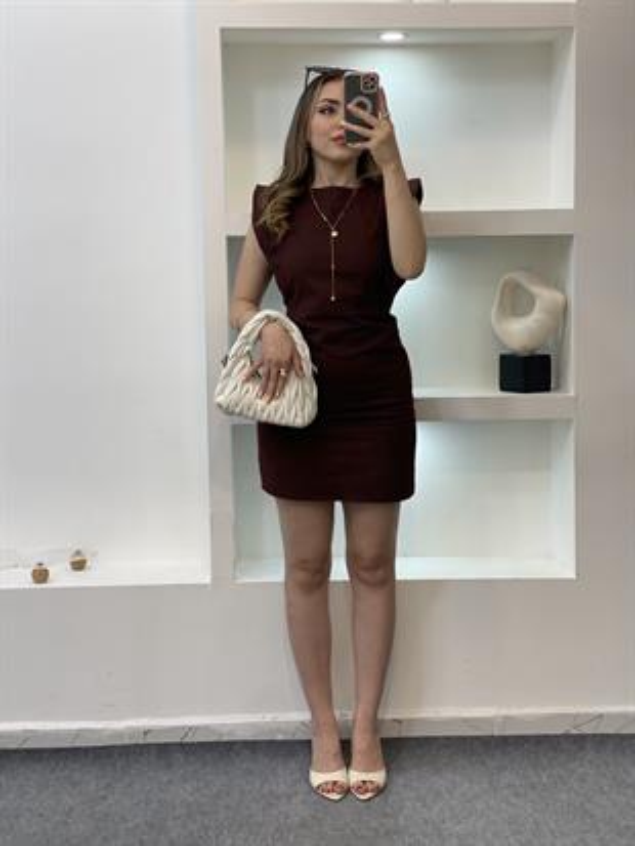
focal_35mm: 52
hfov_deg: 28.0
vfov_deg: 36.8
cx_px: 318
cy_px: 423
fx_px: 1271
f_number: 2
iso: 80
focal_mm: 6
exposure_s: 1/100
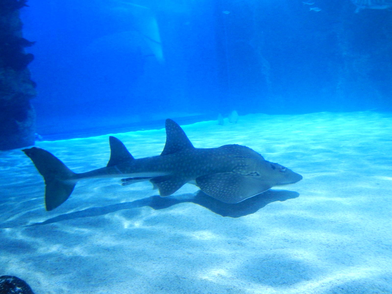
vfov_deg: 45.4
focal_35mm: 31
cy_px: 147
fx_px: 351
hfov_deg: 58.4
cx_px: 196
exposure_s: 1/40
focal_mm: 5.6
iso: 800
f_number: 3.2
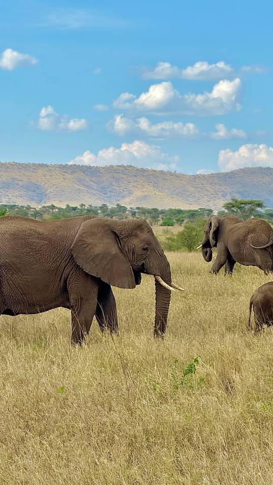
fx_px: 1699
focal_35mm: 132
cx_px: 158
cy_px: 243
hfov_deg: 9.2
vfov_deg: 16.3
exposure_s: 1/1096
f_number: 2.8
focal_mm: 15.66
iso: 50
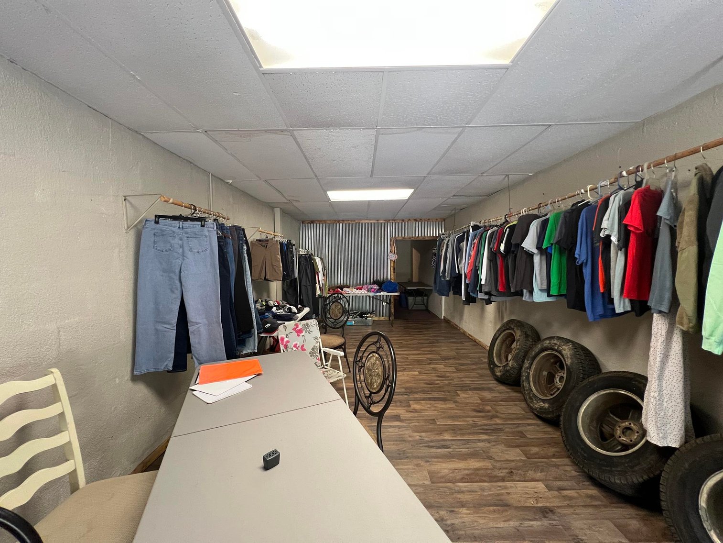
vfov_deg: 89.9
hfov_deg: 106.2
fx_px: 272
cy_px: 272
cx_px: 362
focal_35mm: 13
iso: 320
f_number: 1.8
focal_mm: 1.57
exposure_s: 1/60
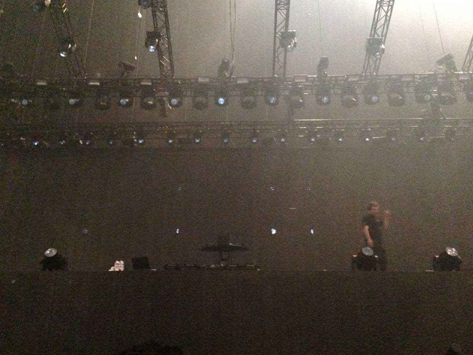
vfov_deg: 21.9
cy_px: 176
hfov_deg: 29.0
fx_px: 916
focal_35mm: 67
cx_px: 237
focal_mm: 4.12
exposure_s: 1/15
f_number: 2.4
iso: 2000
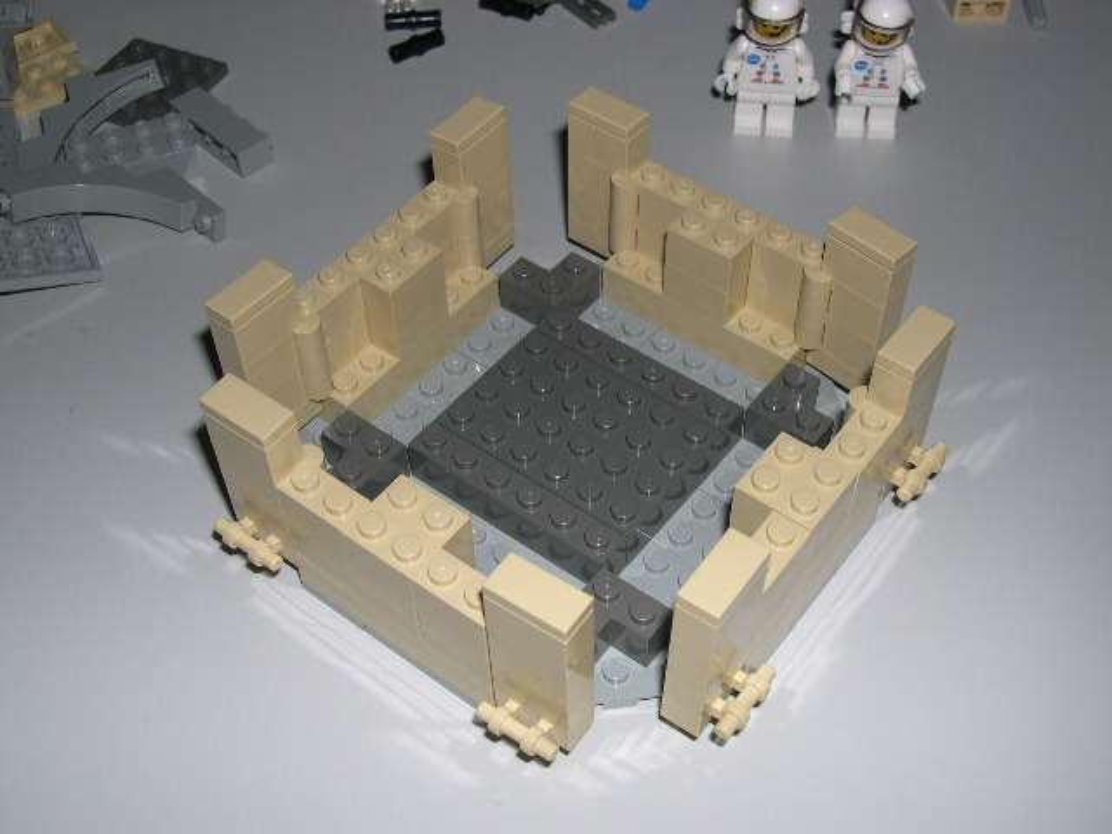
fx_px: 1349
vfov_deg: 34.3
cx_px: 556
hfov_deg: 44.8
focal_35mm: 42
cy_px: 417
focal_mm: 9
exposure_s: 1/60
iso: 100
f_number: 8
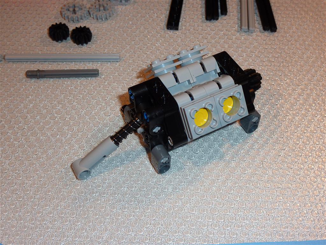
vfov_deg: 30.3
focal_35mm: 48
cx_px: 163
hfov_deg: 39.7
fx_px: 452
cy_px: 122
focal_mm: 7.9
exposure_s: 1/30
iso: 100
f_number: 4
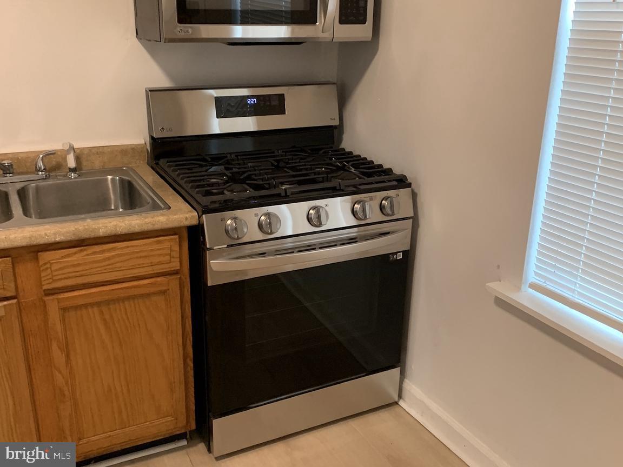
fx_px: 468
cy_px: 234
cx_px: 312
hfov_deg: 67.3
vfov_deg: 53.1
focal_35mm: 26
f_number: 1.8
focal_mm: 4.25
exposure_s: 1/60
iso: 250
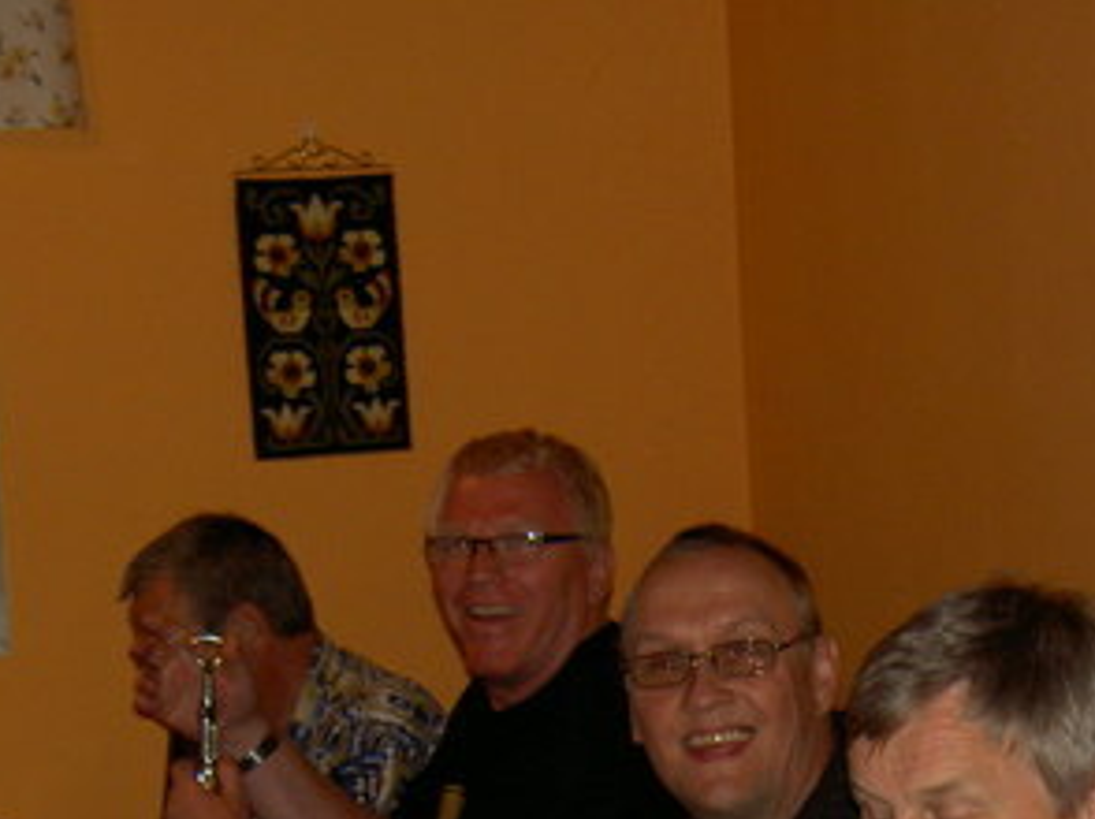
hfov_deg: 21.0
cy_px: 944
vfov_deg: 15.4
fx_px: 2939
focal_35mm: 93
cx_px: 756
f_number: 2.8
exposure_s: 1/60
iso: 100
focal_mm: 8
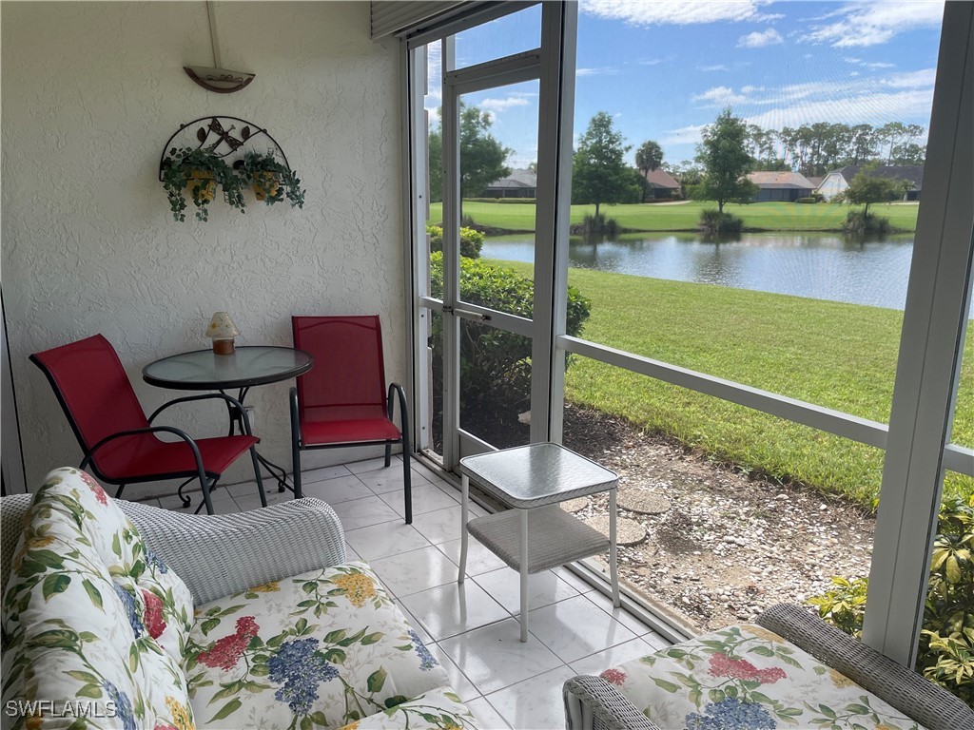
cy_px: 365
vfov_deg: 53.1
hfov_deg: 67.3
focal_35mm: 26
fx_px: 732
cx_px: 487
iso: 32
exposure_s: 1/754
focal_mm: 4.2
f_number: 1.6
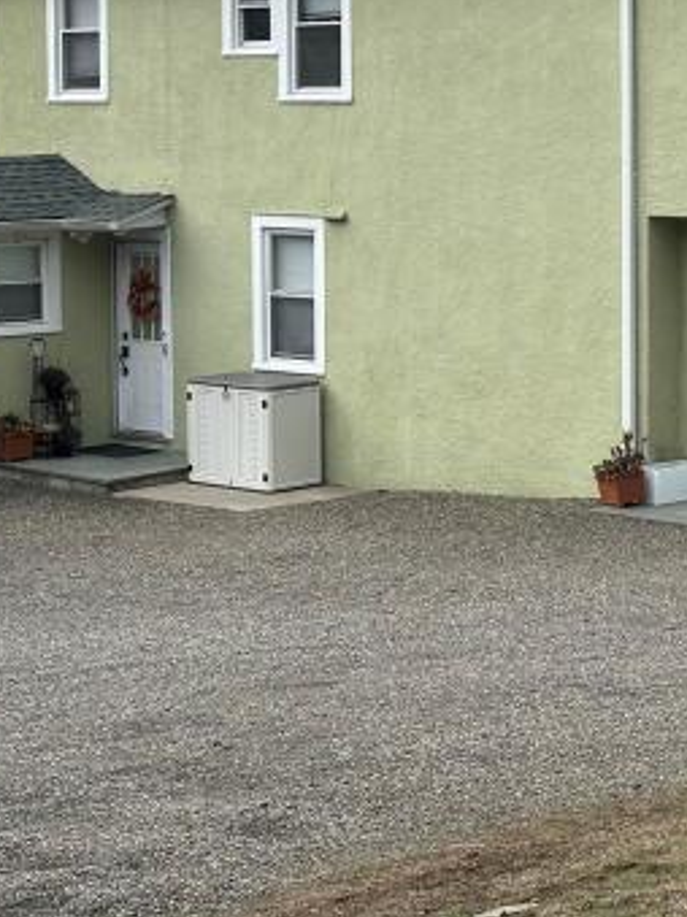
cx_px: 676
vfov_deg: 19.1
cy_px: 238
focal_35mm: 102
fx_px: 2701
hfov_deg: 14.3
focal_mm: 6.86
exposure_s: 1/1815
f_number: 1.78
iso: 64
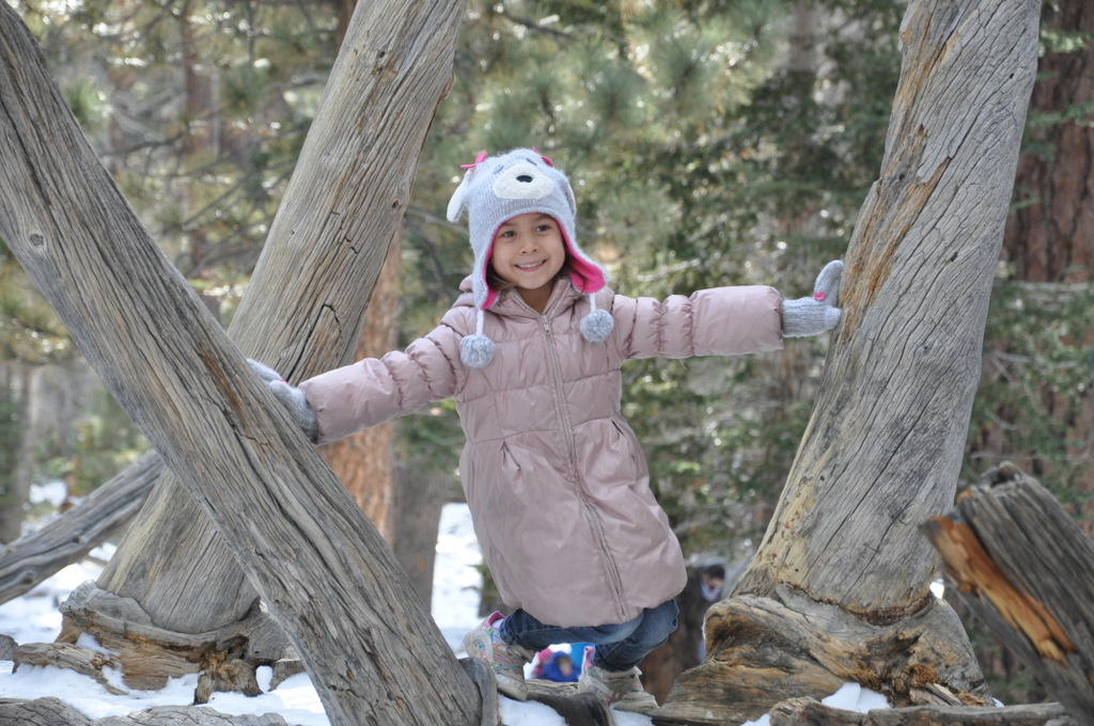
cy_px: 363
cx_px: 547
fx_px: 4780
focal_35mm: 158
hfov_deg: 13.1
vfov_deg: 8.7
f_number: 7.1
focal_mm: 105
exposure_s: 1/200
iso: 800
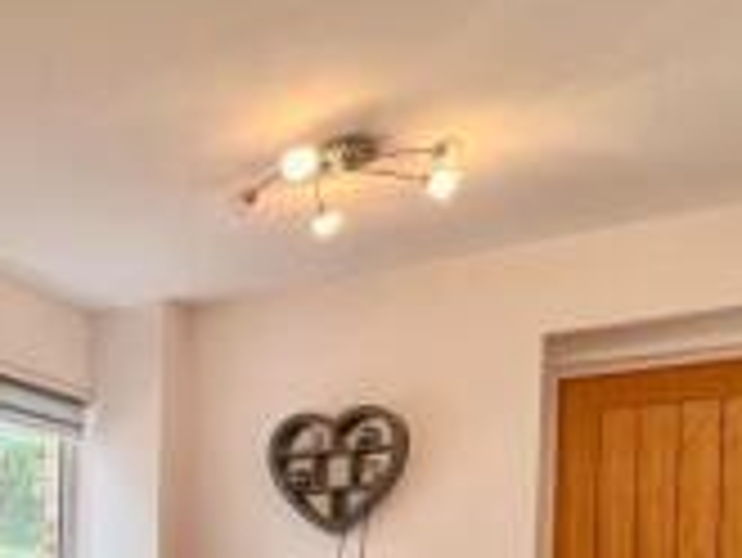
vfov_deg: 28.2
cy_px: 641
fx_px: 987
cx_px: -200
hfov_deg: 32.2
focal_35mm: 46
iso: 100
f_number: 1.8
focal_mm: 1.57
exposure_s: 1/100
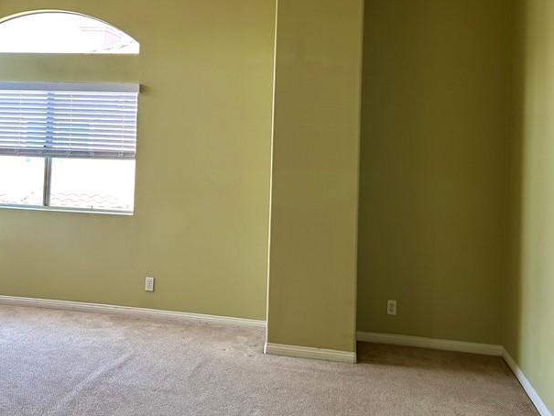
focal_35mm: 44
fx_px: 704
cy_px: 109
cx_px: 182
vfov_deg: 32.3
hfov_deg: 42.3
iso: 64
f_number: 1.5
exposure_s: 1/163
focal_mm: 5.7
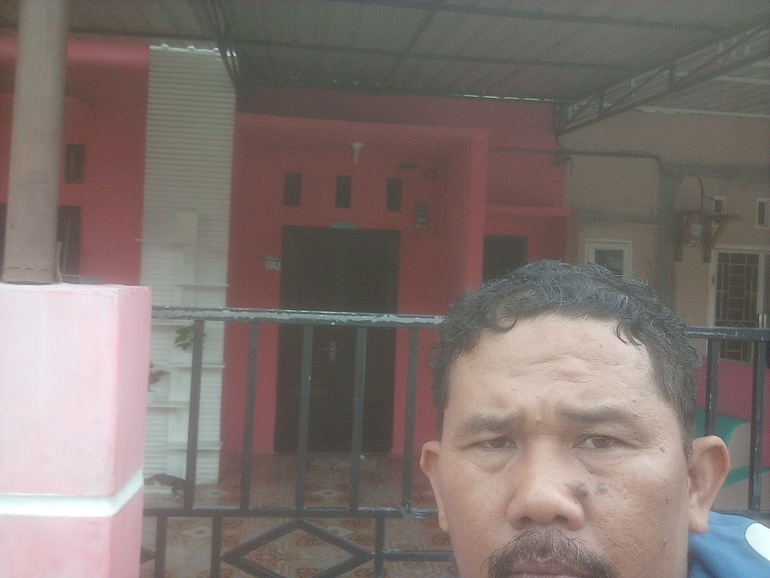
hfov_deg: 63.4
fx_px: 623
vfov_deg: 49.7
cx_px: 385
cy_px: 289
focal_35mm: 28
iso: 102
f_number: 2
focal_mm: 2.64
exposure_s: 1/100
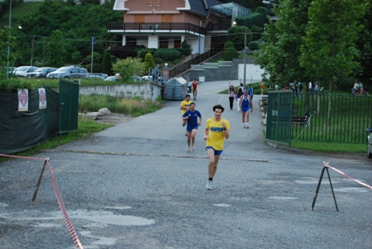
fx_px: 853
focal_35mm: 82
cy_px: 124
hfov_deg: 24.6
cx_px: 186
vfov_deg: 16.6
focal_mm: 55
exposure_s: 1/80
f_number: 5.6
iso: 800
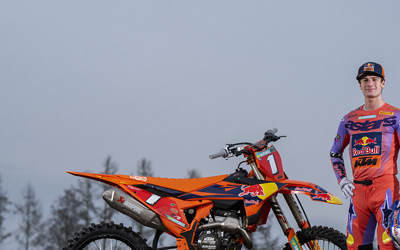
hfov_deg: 11.9
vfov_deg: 7.4
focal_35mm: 176
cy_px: 208
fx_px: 1919
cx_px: 248
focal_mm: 105
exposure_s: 1/1250
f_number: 5
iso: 250
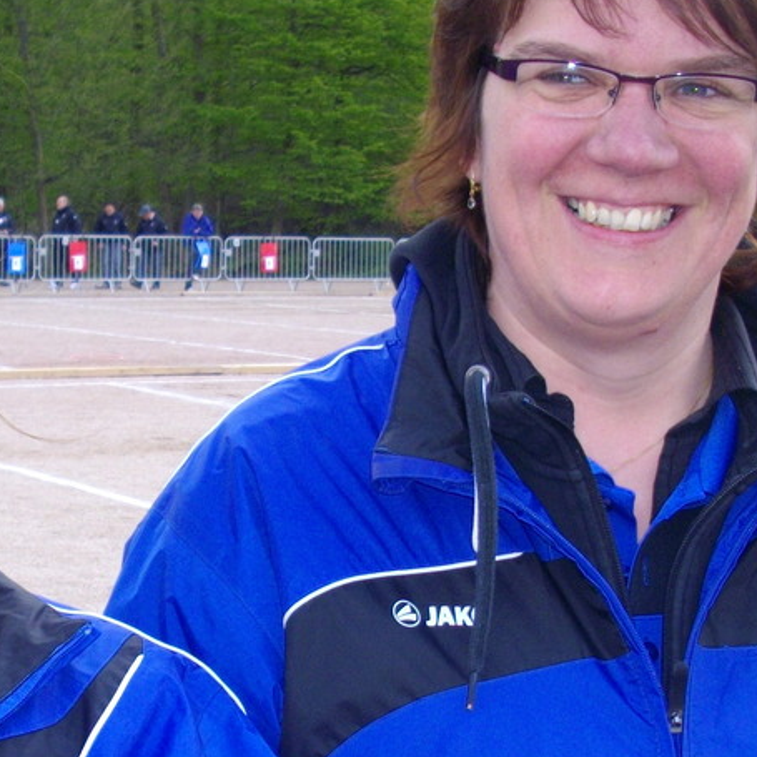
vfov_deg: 18.8
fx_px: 2276
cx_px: 203
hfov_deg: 18.8
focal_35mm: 92
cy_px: 522
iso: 100
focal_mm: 6.2
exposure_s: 1/320
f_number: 2.8
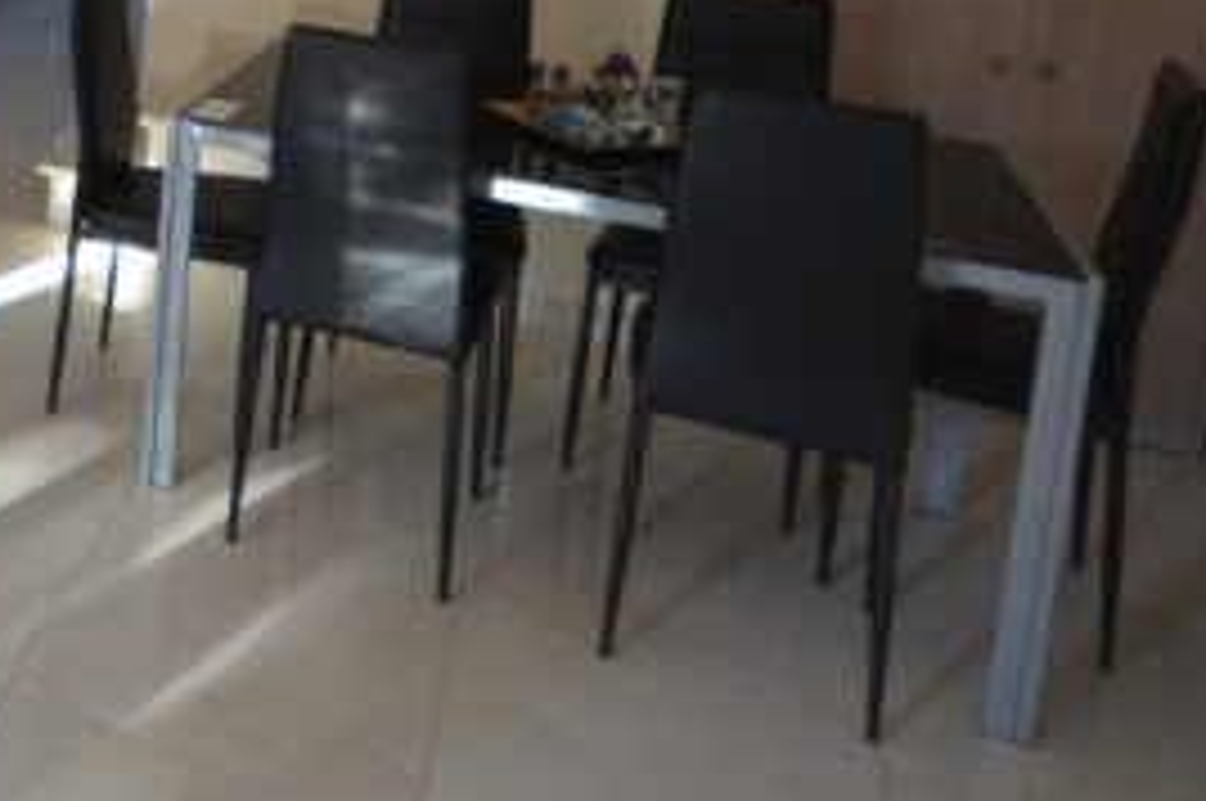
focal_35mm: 43
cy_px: -97
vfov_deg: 28.1
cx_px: -135
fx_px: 1439
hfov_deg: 37.6
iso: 450
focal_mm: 10
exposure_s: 1/60
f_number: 4
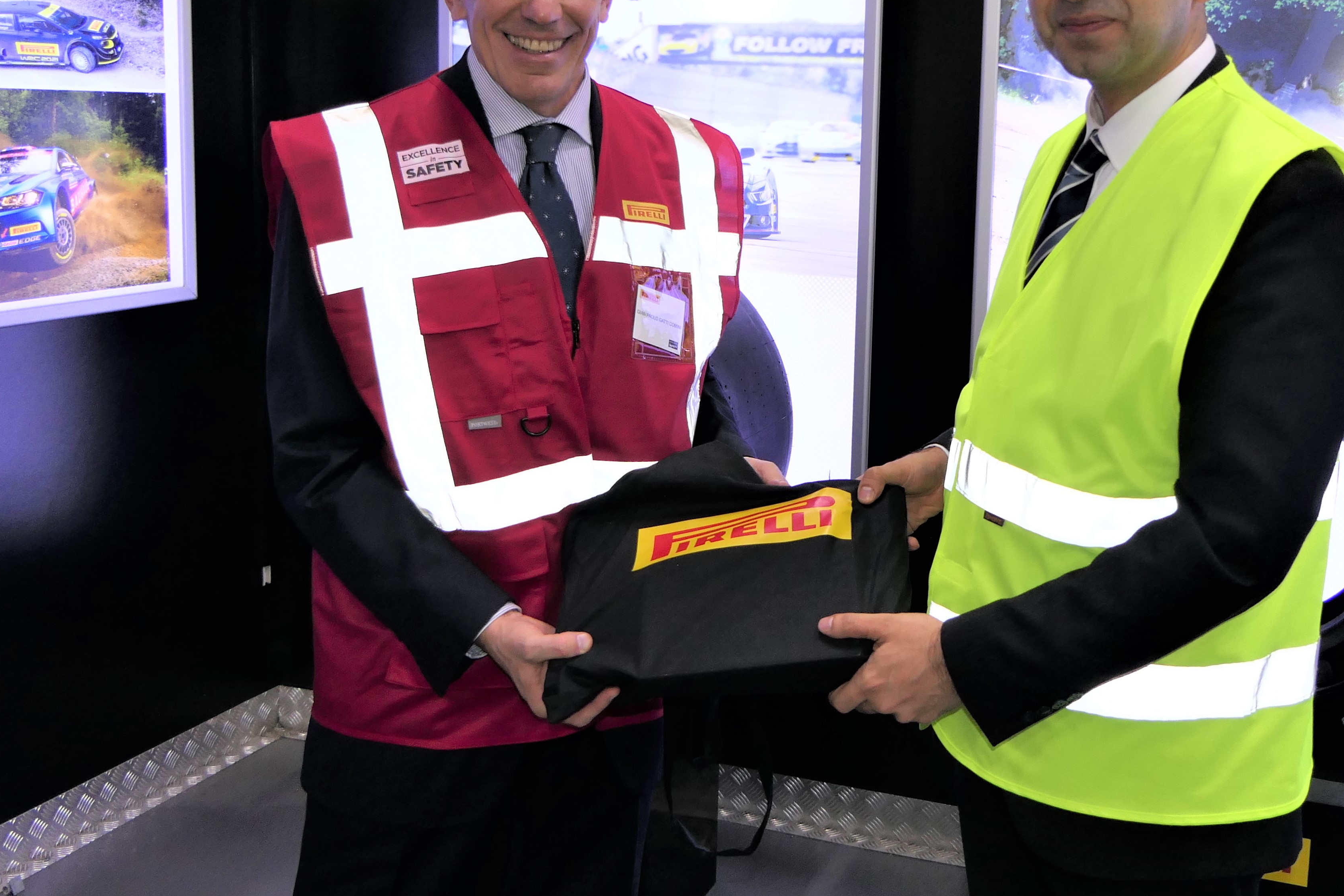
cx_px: 795
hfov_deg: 52.8
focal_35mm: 36
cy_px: 309
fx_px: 1344
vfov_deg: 36.5
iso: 320
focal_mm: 8.8
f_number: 2.8
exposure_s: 1/60
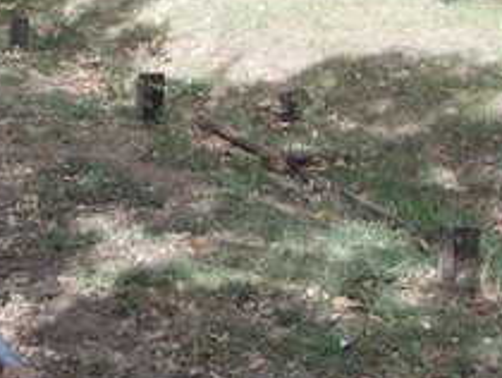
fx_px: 1481
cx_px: 36
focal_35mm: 102
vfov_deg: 14.5
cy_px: 84
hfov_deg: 18.9
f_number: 5.4
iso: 80
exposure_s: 1/160
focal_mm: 4
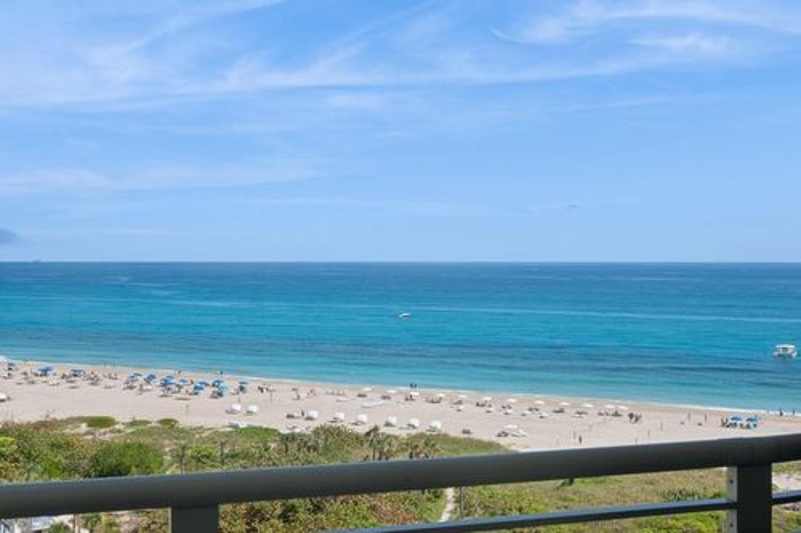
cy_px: 266
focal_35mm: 40
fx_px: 890
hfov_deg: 48.5
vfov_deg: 33.4
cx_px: 400
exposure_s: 1/320
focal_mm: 40
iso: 100
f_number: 11
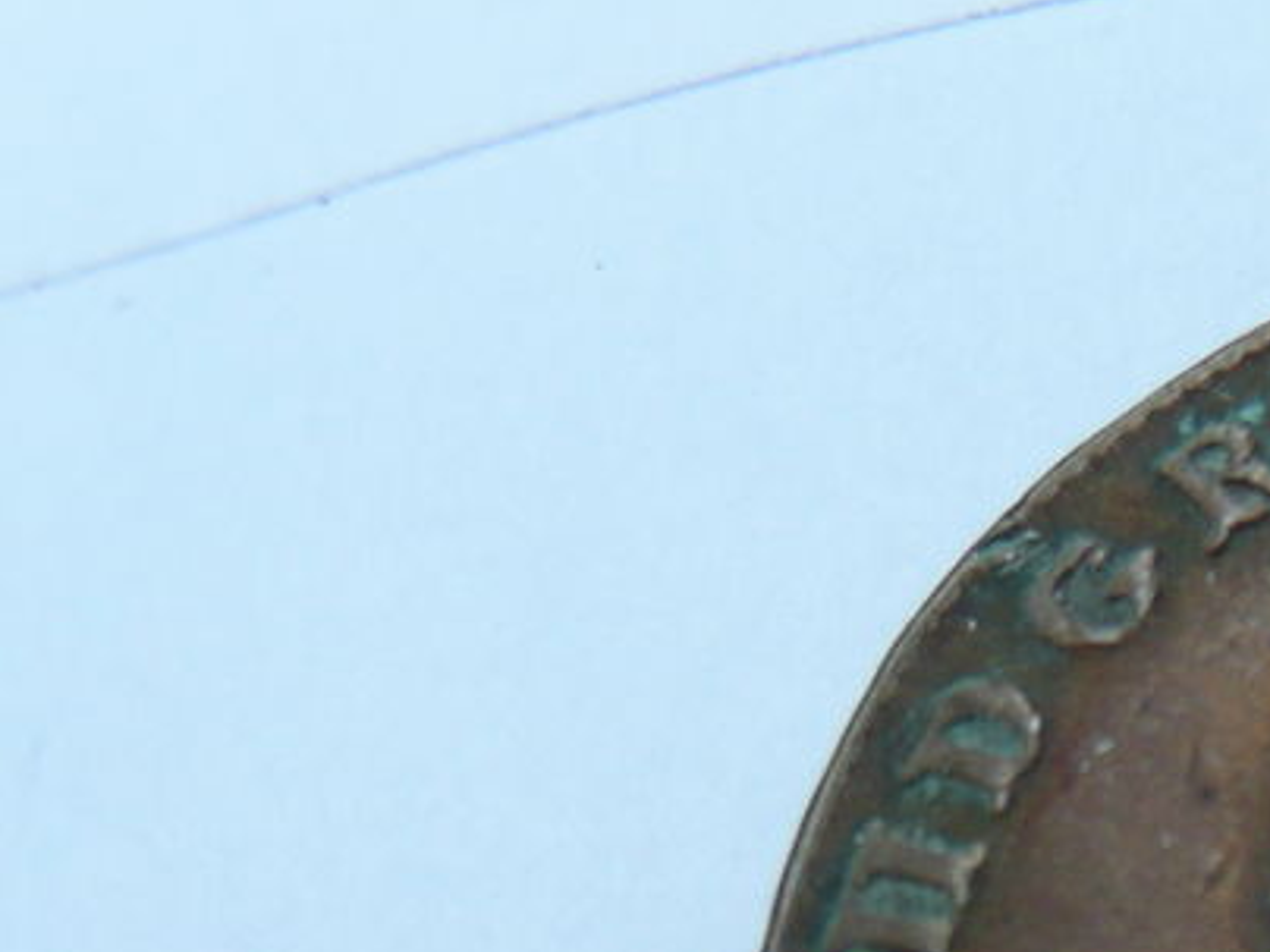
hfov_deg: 19.5
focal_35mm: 94
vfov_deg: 15.1
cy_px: 1172
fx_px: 3449
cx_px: 1569
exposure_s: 1/100
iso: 100
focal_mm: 5.2
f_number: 3.5
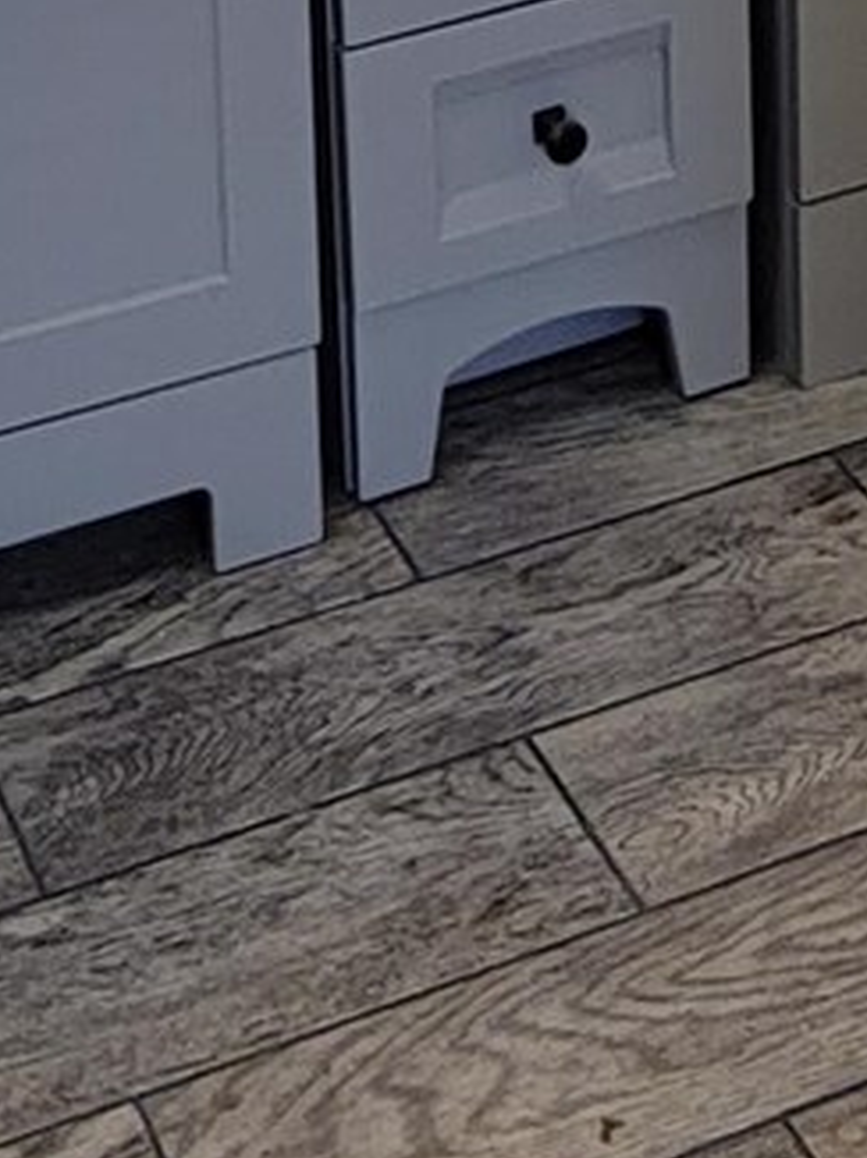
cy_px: -1122
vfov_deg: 16.5
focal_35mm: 92
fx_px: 3076
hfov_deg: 16.0
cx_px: 444
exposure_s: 1/60
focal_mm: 2.2
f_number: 2.2
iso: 80
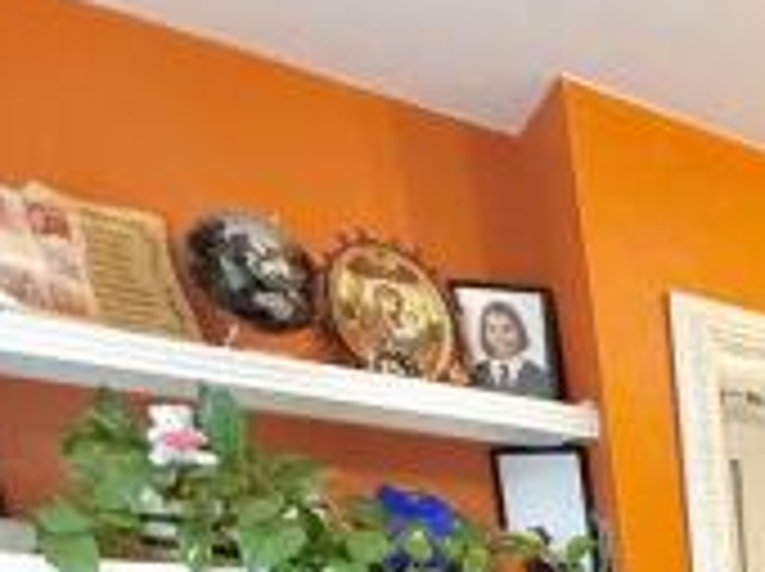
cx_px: 1190
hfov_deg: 26.5
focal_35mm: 48
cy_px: 939
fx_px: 1059
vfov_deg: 22.4
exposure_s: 1/99
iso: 250
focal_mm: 2.22
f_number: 2.2
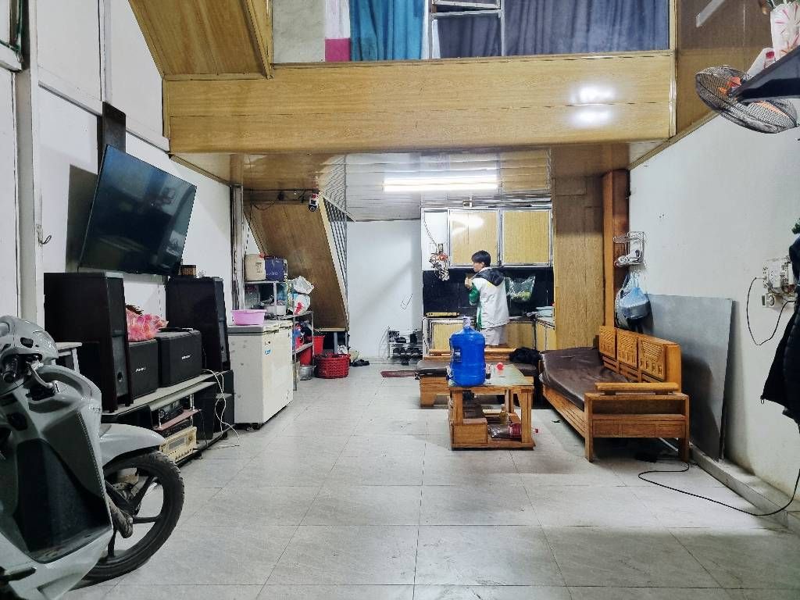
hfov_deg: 67.3
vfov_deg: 53.1
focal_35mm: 26
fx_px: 601
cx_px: 400
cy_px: 300
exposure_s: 1/50
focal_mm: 5.4
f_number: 1.8
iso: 500
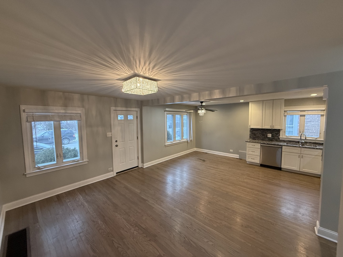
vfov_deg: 85.7
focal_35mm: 14
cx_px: 172
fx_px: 139
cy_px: 128
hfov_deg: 102.1
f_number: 2.2
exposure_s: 1/120
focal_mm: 2.22
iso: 400
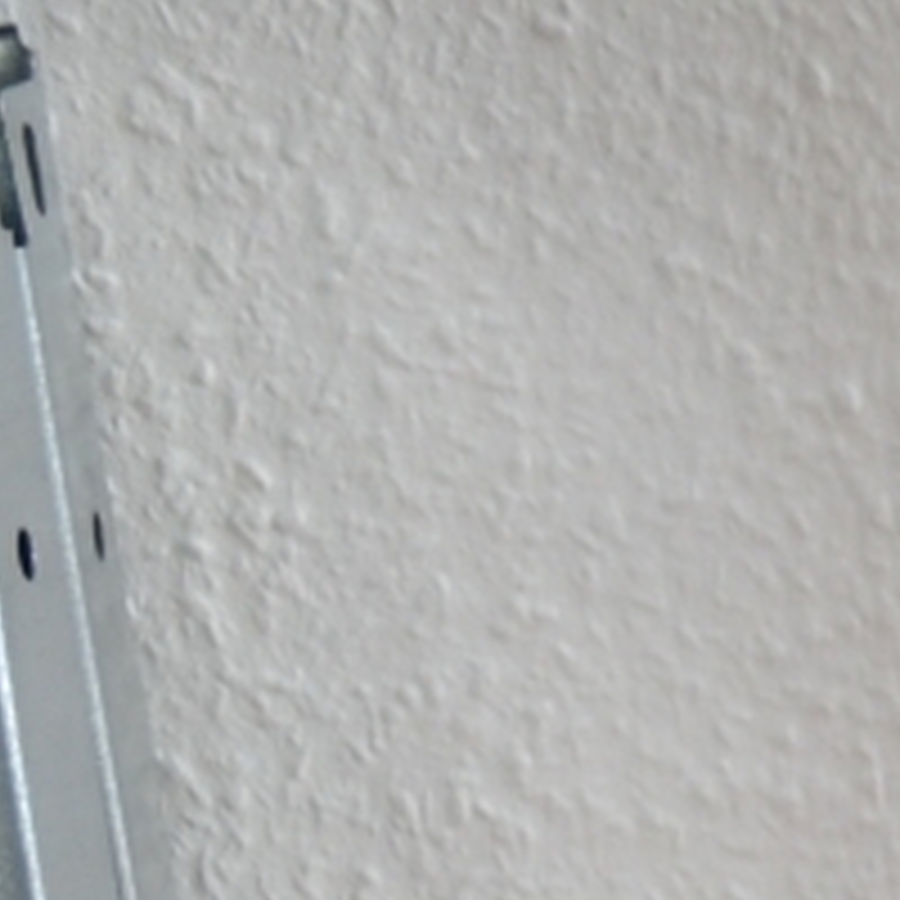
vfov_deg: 9.3
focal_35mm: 184
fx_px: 5412
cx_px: 3267
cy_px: 1159
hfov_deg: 7.5
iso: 400
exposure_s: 1/50
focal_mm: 18
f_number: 3.5
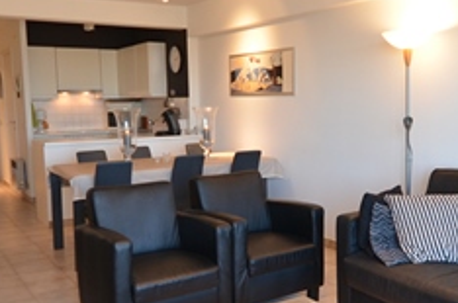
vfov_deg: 32.5
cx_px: 282
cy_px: 162
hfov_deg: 47.1
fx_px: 521
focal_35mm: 41
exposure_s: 1/80
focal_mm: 10
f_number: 3.5
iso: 400
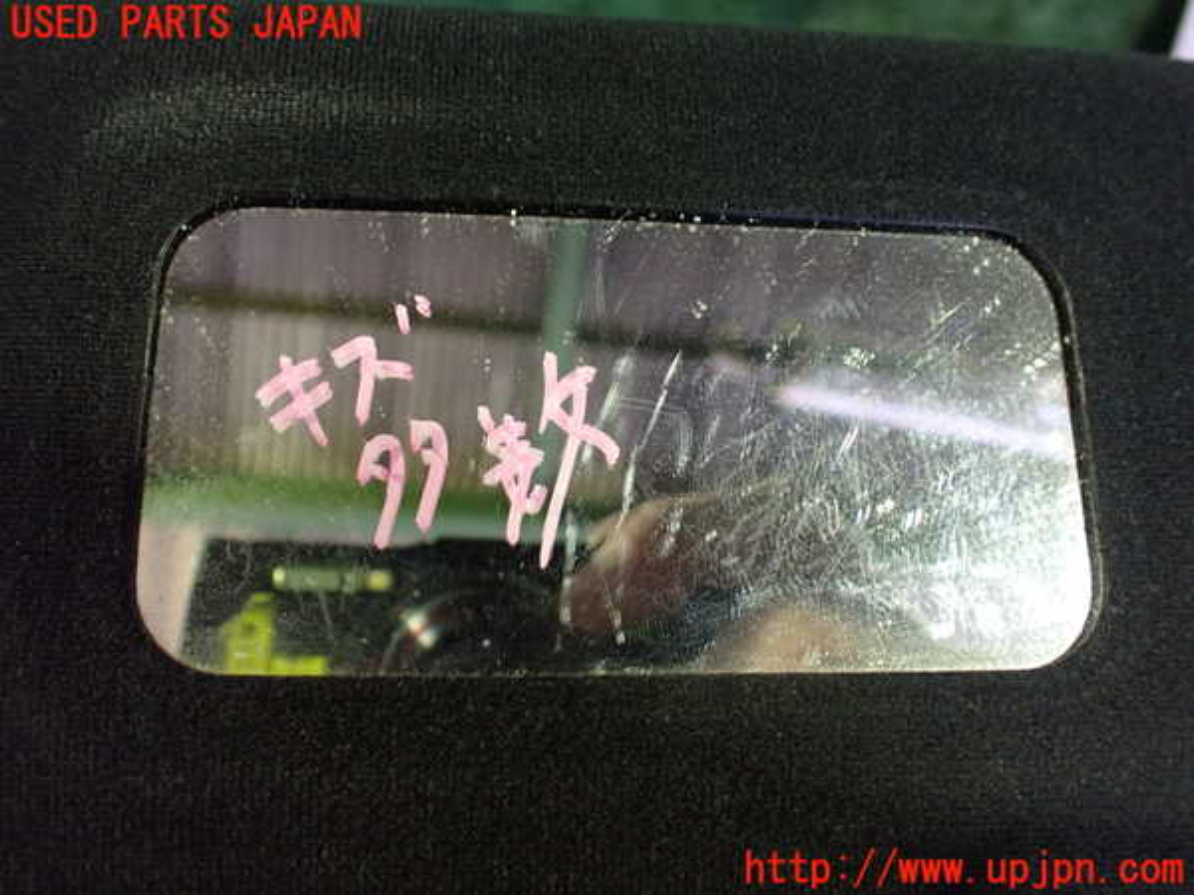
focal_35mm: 30
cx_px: 597
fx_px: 1035
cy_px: 448
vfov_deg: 46.8
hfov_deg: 60.0
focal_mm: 5.4
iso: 800
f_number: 2.3
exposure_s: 1/30
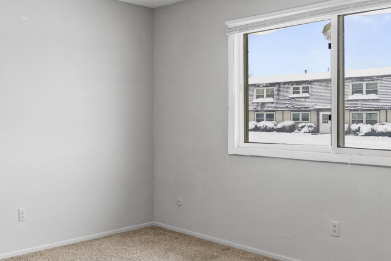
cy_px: 184
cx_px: 83
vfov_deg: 37.3
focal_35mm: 35
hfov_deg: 51.3
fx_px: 380
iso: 400
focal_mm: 10
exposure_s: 1/10
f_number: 4
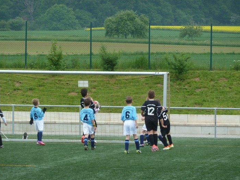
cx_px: 119
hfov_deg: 7.6
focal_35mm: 262
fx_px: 1816
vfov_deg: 5.7
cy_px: 90
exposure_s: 1/125
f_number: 4.7
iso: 80
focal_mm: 42.6
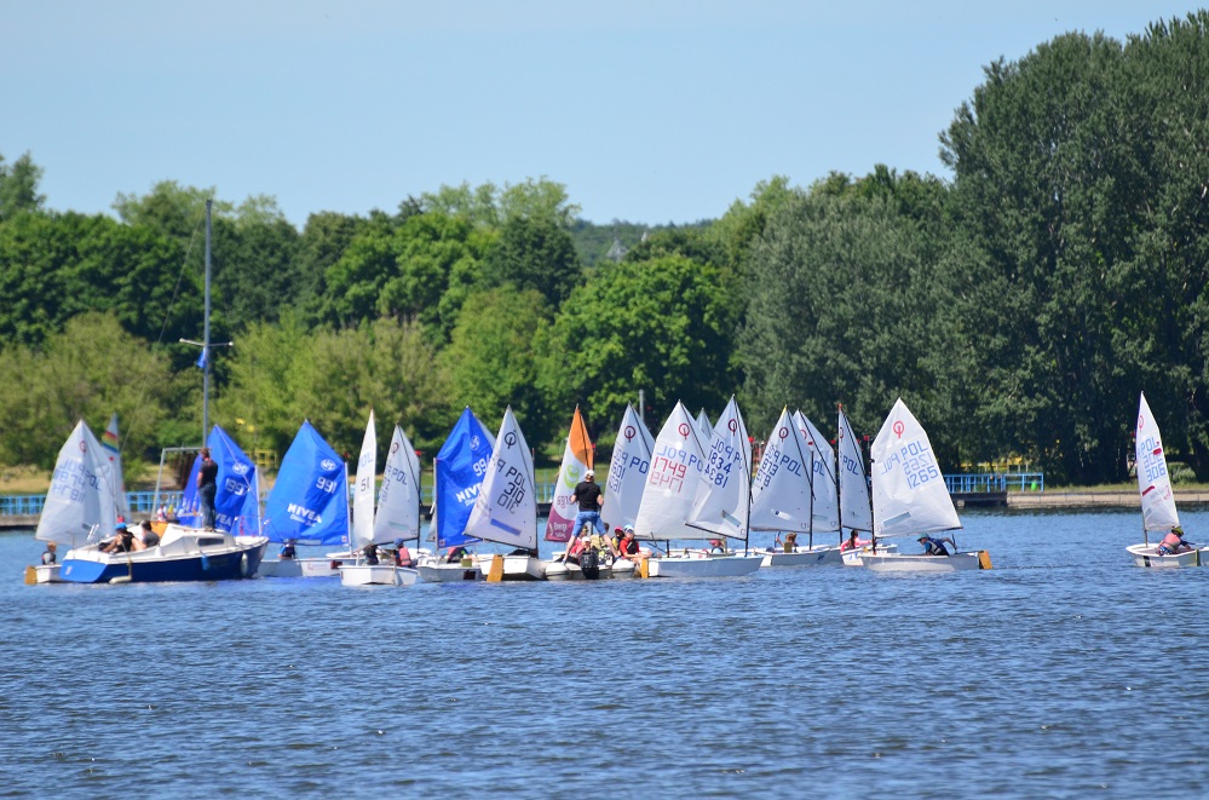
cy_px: 400
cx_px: 604
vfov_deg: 3.0
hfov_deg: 4.6
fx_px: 15077
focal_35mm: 450
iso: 640
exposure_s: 1/2500
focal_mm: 300
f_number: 5.6
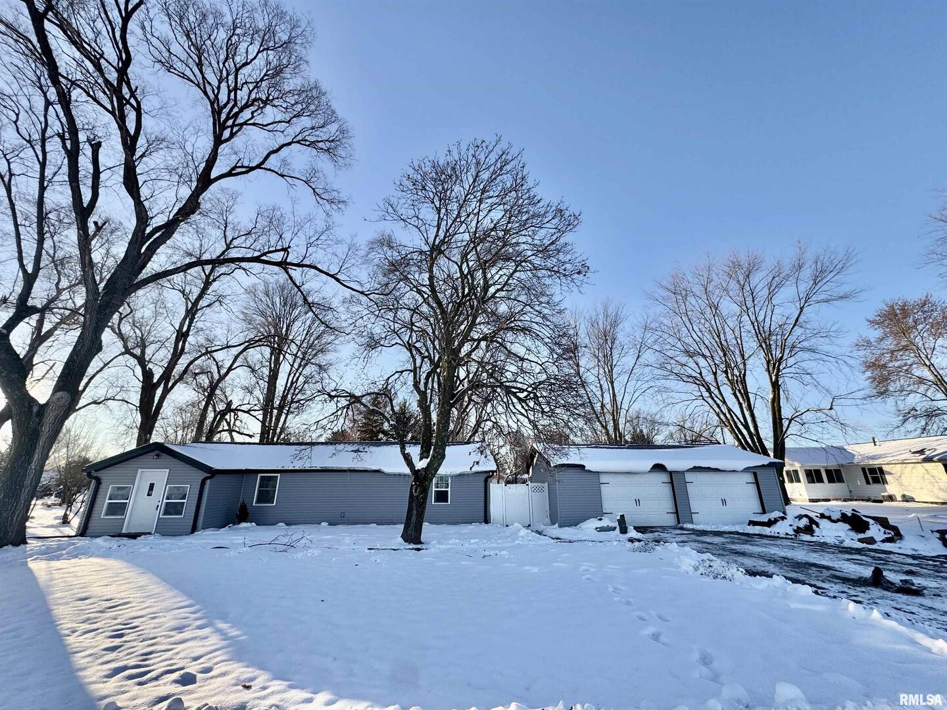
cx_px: 474
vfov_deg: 85.7
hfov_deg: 102.1
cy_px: 355
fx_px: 383
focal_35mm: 14
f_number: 2.2
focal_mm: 2.22
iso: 40
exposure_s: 1/910
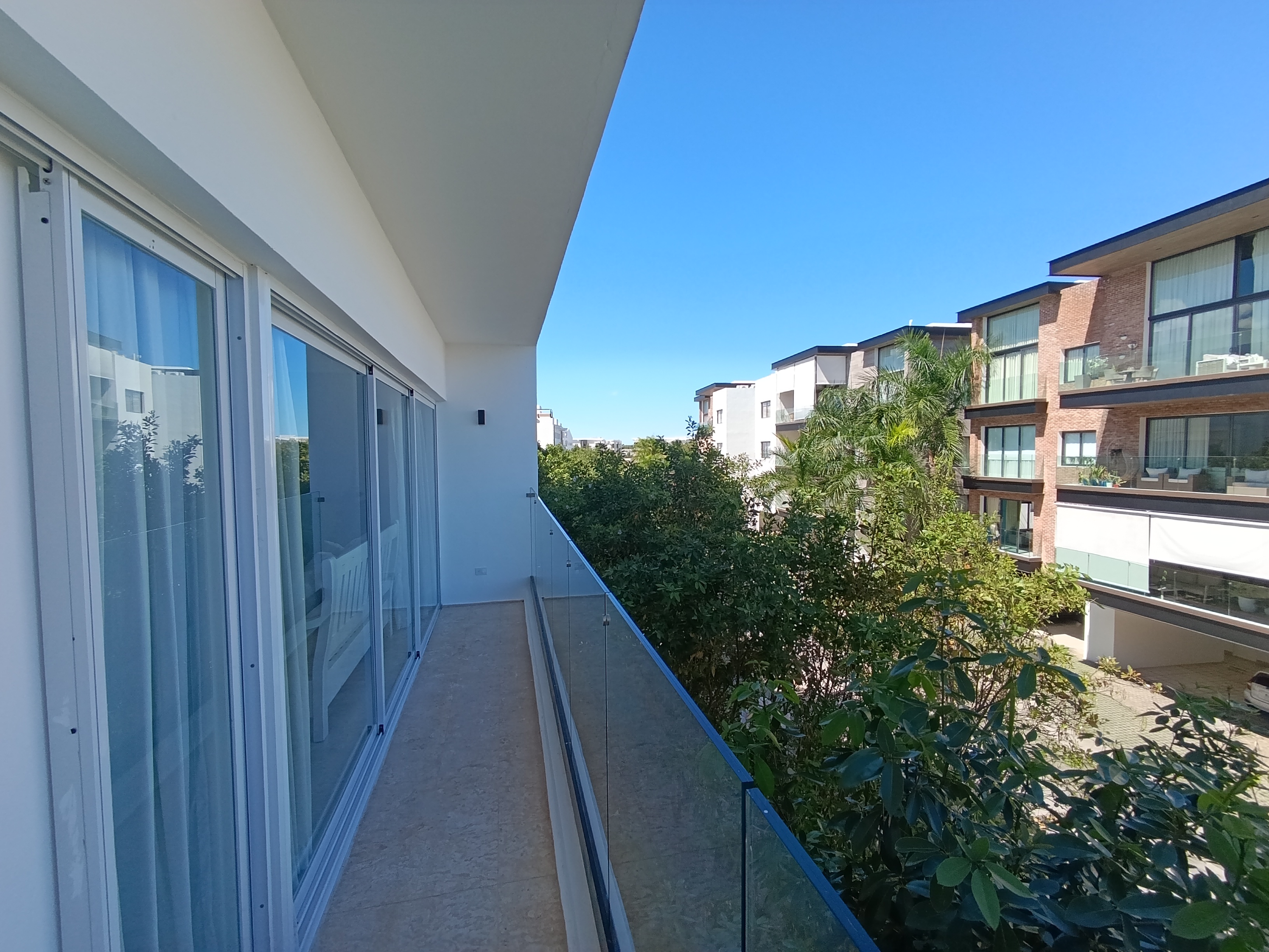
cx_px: 634
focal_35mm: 16
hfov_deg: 94.5
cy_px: 476
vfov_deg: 78.1
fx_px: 587
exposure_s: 1/432
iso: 50
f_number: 2.2
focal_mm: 1.65
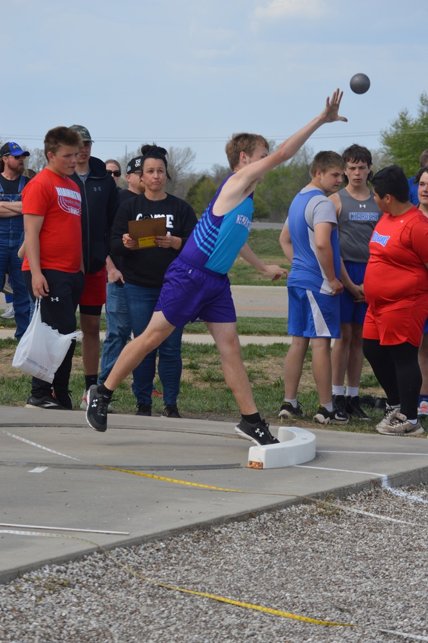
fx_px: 2411
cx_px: 214
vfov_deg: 15.2
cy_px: 322
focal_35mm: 135
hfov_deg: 10.1
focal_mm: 90
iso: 400
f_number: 6.3
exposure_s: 1/1600
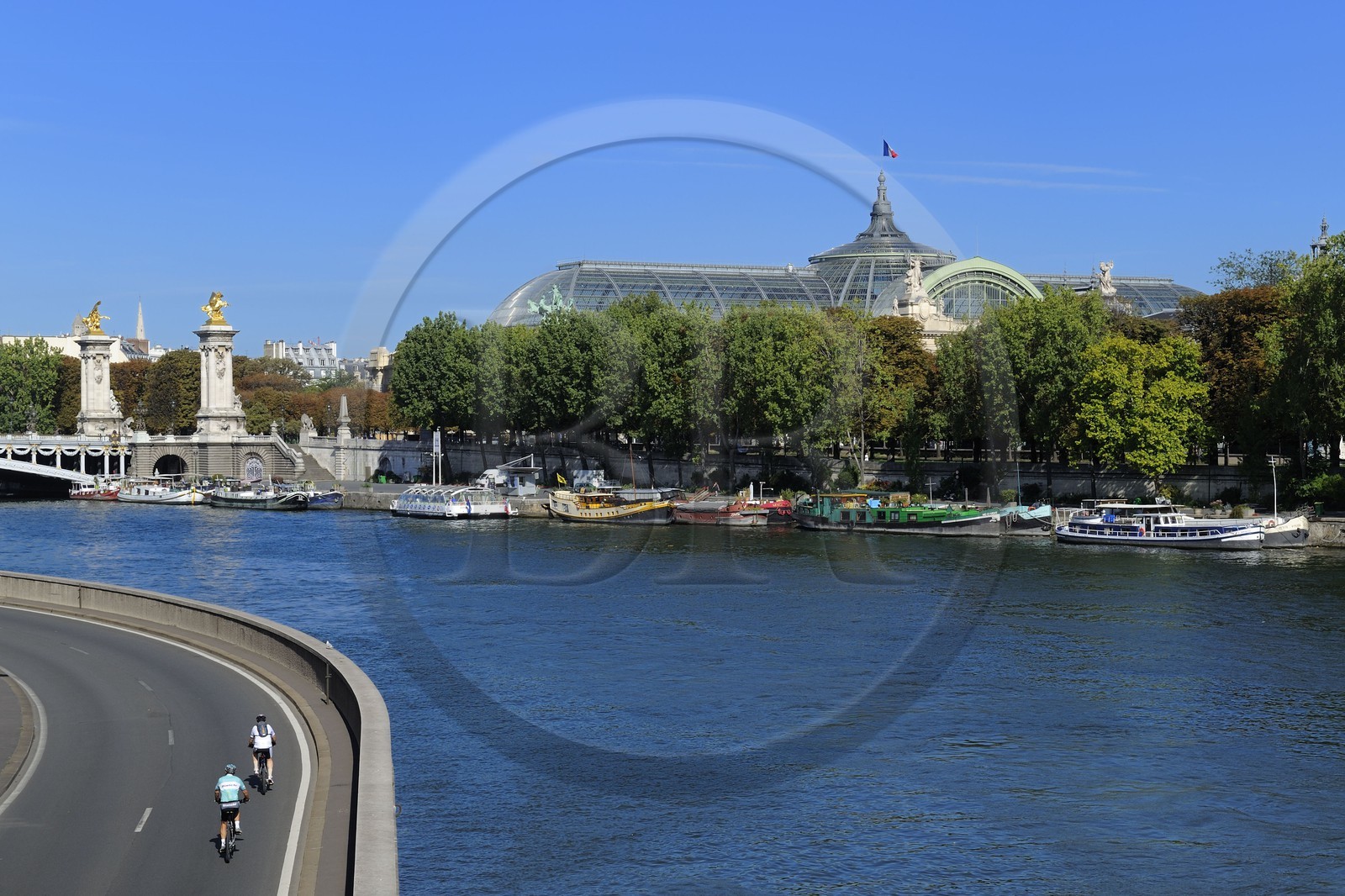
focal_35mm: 62
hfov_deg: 32.4
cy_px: 448
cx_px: 672
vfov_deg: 21.9
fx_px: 2316
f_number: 10
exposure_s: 1/250
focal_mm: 62
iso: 200
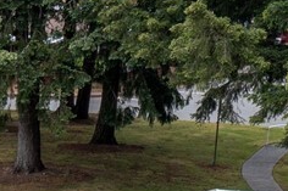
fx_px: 1607
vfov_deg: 6.5
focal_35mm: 201
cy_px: 448
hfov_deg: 9.0
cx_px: -448
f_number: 5
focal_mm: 10.26
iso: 100
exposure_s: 1/240
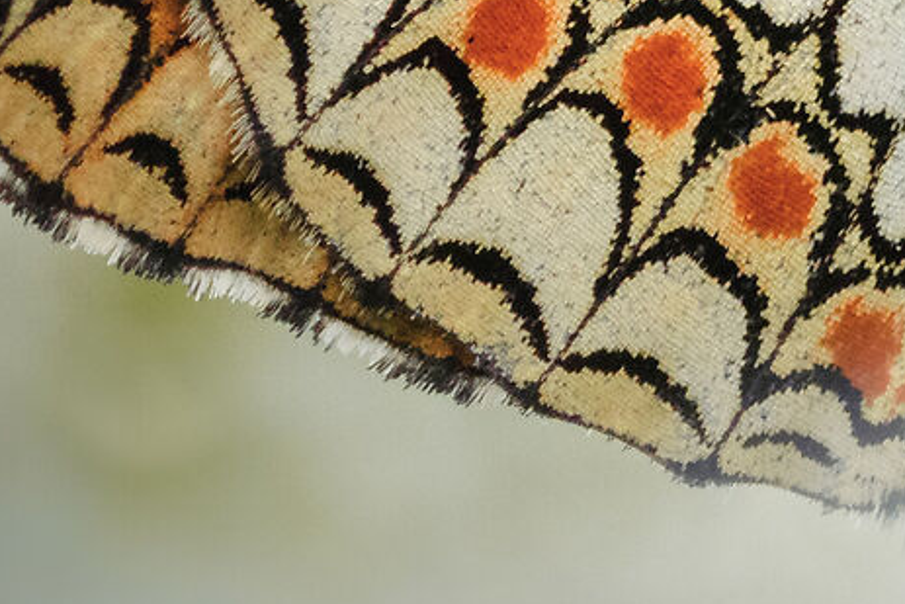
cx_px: 1745
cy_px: -215
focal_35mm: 839
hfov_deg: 2.4
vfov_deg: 1.6
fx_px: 21097
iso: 160
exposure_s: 1/160
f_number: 8
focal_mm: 60
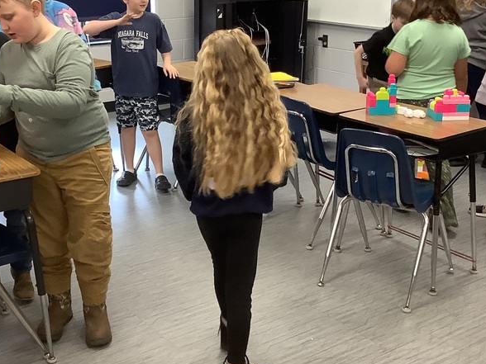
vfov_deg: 27.0
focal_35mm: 54
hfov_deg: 35.5
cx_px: 219
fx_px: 758
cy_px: 144
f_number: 2.4
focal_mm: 3.3
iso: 160
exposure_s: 1/60
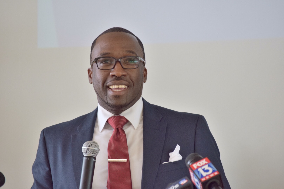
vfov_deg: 4.6
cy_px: 94
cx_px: 142
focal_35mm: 300
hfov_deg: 6.9
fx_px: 2366
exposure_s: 1/125
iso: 800
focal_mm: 200
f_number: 5.6
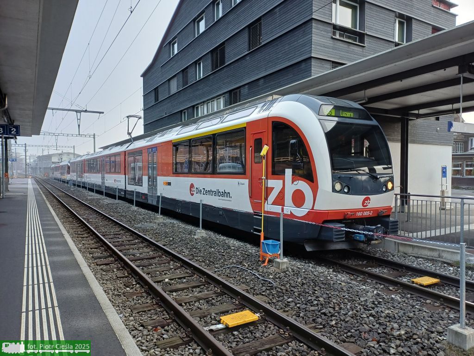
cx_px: 237
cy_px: 178
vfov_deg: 54.9
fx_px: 342
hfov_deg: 69.4
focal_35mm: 25
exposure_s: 1/50
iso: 64
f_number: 1.8
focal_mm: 4.65
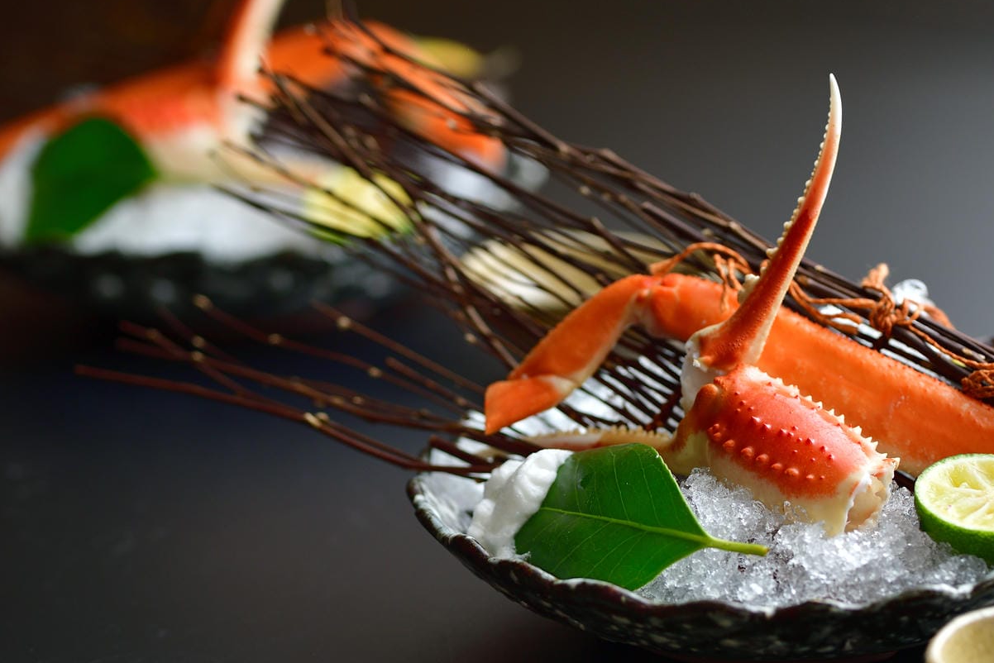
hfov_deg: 16.4
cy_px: 397
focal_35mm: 125
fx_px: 3452
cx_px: 584
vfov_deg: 11.0
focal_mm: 60
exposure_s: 1/200
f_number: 2.8
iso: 100
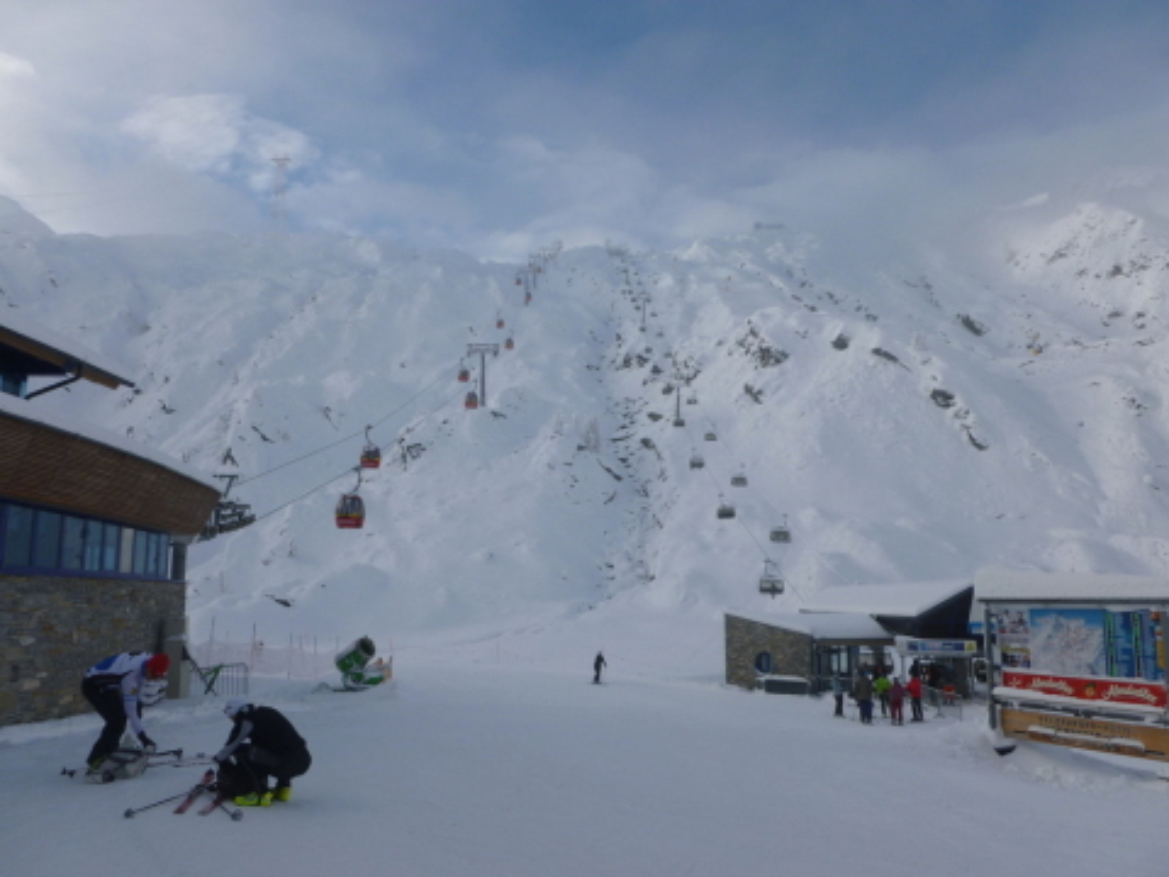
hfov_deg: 63.4
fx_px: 946
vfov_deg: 49.7
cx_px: 584
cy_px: 438
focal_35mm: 28
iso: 100
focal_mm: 5
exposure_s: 1/1000
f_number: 3.3
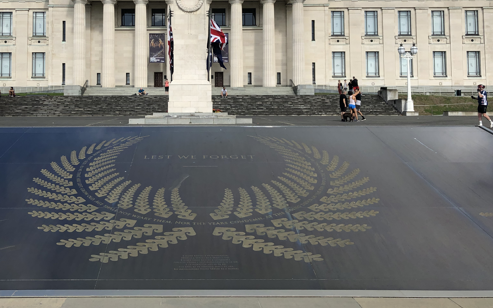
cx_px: 187
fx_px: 524
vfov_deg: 32.4
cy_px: 91
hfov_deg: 49.9
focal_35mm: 39
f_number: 1.8
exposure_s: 1/2315
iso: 20
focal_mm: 4
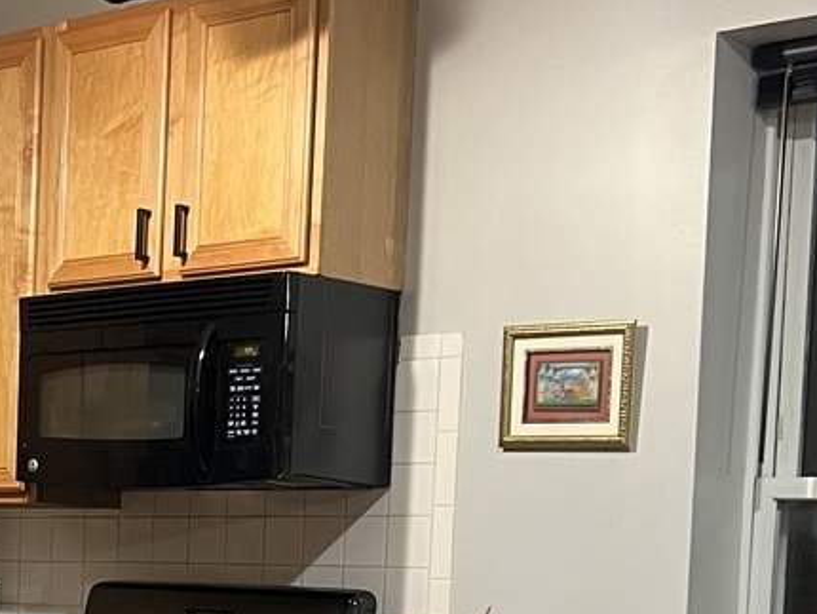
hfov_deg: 21.9
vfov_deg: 16.4
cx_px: 48
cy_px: 688
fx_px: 2055
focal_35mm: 87
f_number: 1.5
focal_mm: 5.7
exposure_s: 1/60
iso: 320
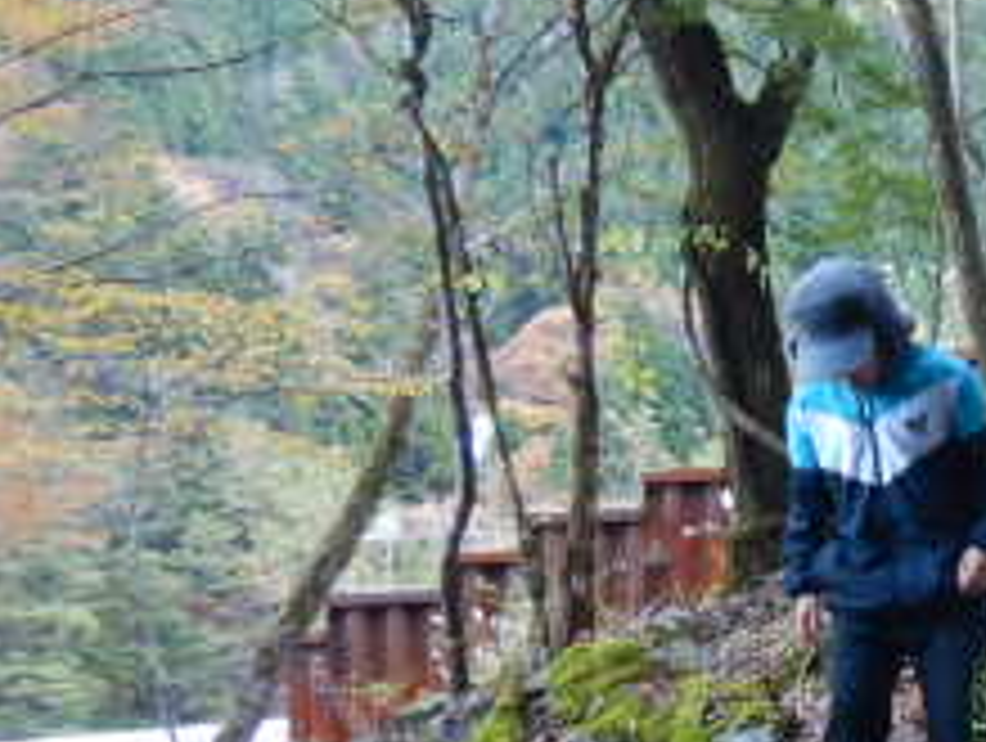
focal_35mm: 70
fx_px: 1997
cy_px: 504
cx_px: 1216
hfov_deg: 24.8
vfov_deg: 21.0
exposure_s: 1/30
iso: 400
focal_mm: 4.3
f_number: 2.8
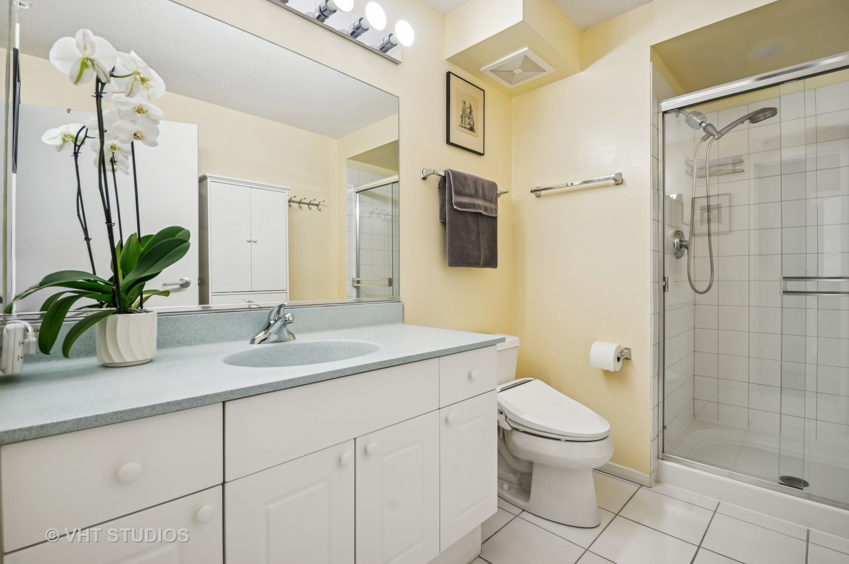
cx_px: 424
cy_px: 282
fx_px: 353
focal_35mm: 15
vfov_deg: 77.2
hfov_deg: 100.4
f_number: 11
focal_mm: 10
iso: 200
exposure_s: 1/8
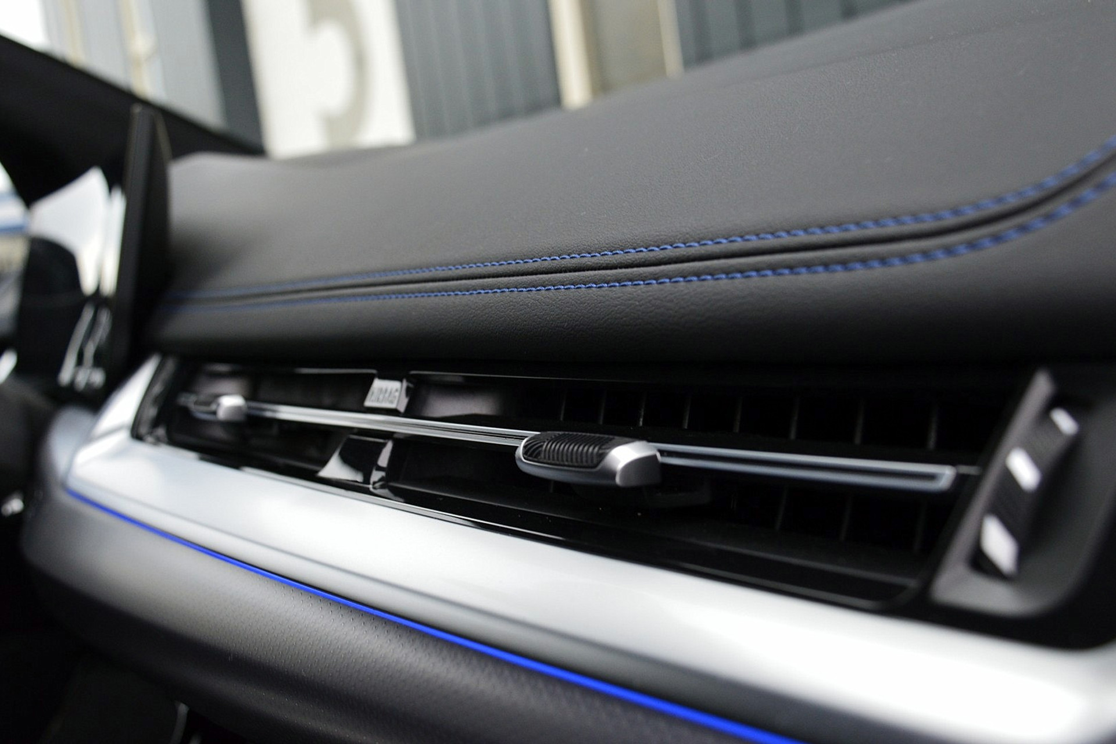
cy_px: 372
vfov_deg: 30.8
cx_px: 558
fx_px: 1348
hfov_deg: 45.0
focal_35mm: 44
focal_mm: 29
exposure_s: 1/60
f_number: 8
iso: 800
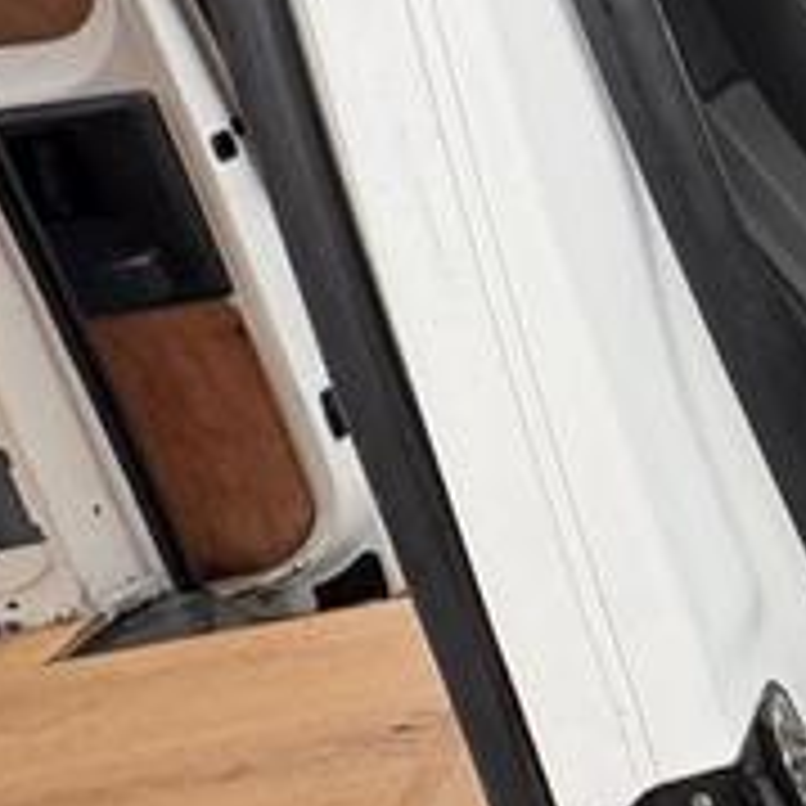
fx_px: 1633
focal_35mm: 62
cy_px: 248
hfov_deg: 19.0
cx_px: 1553
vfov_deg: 27.5
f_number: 2.2
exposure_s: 1/69
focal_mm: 2.22
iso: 250
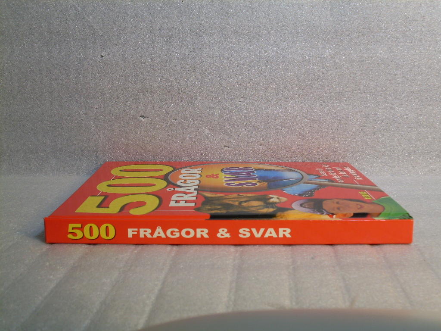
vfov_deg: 29.7
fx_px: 624
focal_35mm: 49
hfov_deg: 38.9
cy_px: 166
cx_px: 220
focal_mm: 8.1
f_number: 3.1
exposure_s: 1/15
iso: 80
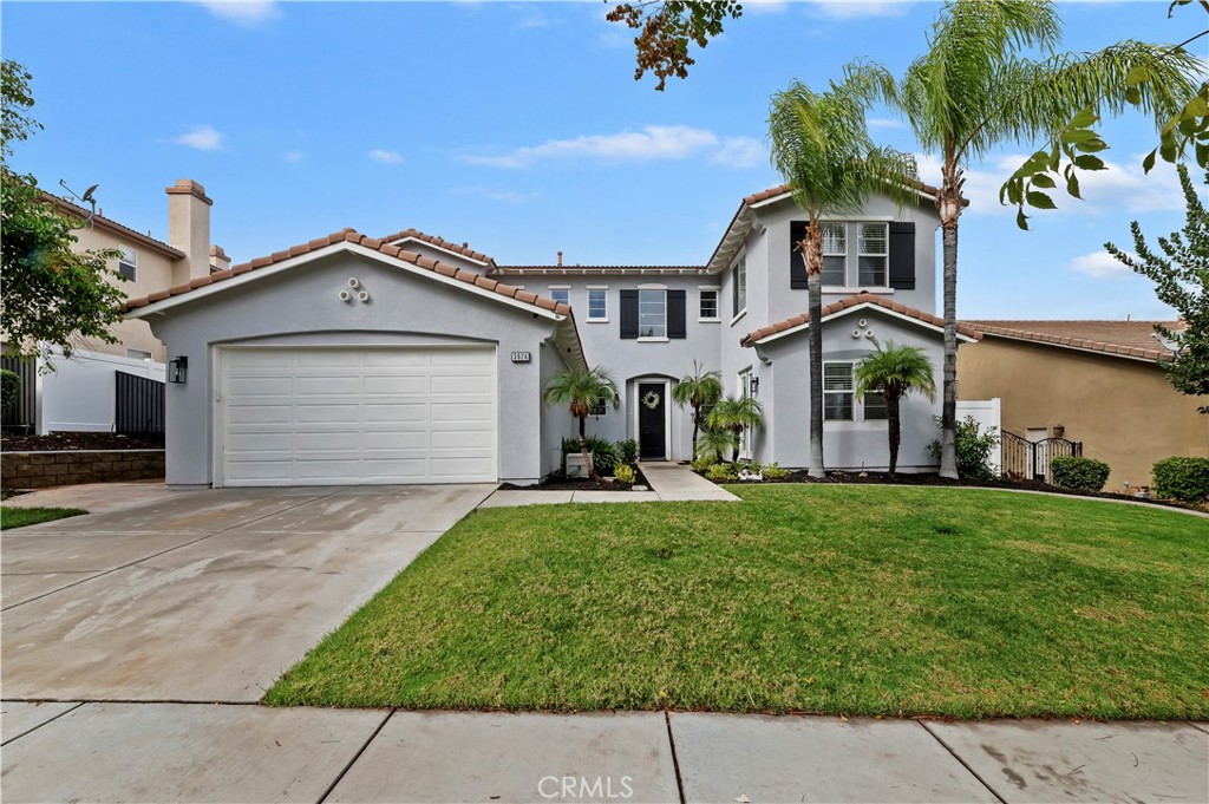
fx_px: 470
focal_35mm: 14
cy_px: 402
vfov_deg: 81.1
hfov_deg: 104.3
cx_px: 604
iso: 500
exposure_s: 1/200
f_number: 20
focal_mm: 14
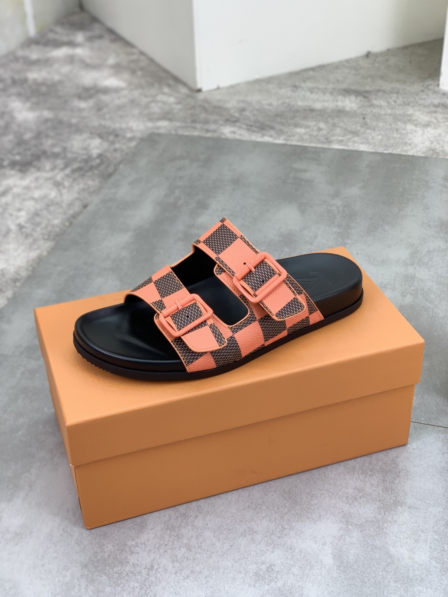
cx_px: 224
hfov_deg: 28.0
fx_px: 897
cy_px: 298
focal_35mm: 52
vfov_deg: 36.8
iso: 32
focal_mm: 6
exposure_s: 1/100
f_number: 2.4
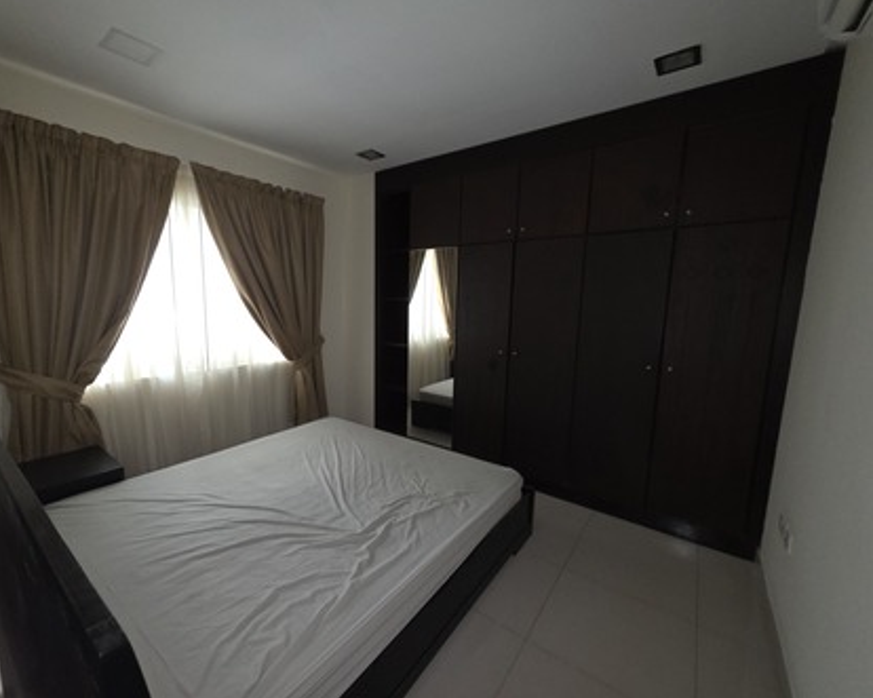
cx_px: 395
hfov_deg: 100.4
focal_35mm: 14
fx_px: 362
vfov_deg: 88.0
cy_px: 351
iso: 250
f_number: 1.9
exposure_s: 1/33.3
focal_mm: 2.2
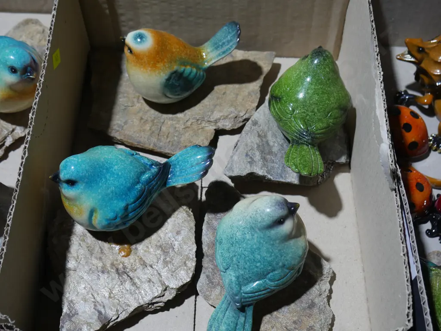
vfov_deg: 31.5
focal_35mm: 46
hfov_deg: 41.2
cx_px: 220
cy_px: 166
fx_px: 586
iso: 500
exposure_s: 1/60
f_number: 5.6
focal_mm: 23
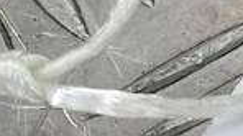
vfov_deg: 6.1
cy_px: -202
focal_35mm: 189
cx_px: 745
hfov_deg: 9.1
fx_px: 1217
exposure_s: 1/50
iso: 64
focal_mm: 4.6
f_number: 1.8
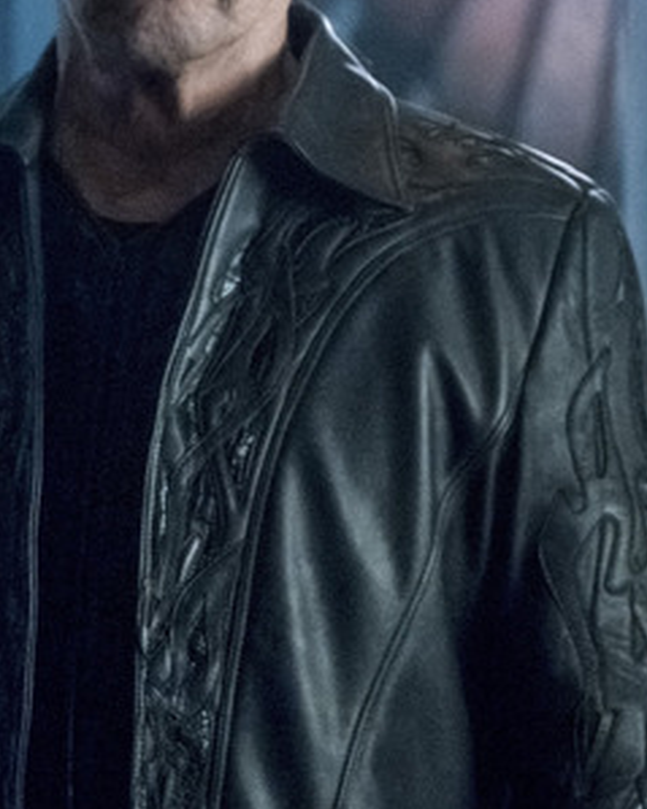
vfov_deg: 7.7
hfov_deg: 6.1
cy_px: 200
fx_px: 6035
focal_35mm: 252
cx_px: -341
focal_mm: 68.7
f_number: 3.2
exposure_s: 1/100
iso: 8000
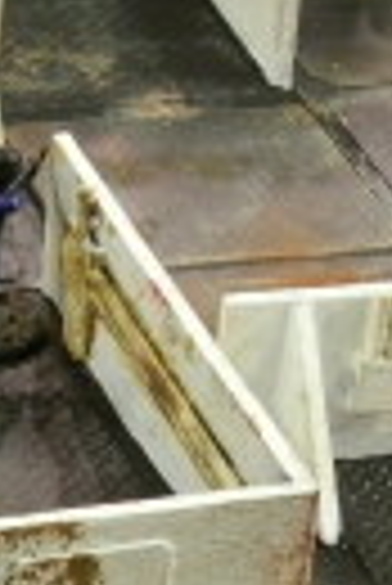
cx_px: -95
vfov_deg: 7.8
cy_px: 572
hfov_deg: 5.3
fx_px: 4251
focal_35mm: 261
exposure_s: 1/10
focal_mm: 10.99
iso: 200
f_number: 3.7
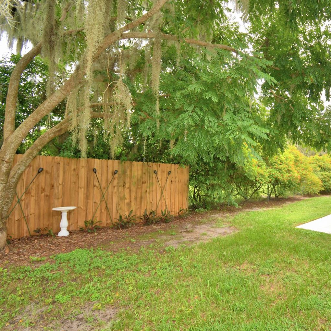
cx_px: 239
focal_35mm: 20
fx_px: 216
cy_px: 168
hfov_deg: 70.9
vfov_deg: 74.8
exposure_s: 1/160
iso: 100
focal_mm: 10
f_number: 4.5
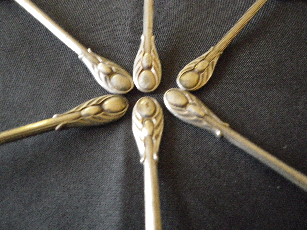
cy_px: 115
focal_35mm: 28
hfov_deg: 63.4
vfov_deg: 49.7
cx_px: 154
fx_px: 248
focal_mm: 4.9
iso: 800
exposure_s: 1/10
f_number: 2.6
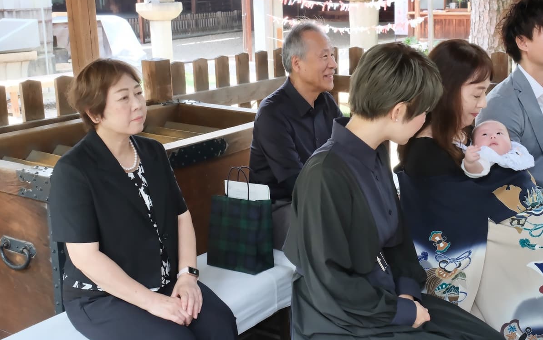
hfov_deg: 41.7
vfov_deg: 26.9
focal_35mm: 48
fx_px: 710
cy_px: 154
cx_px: 320
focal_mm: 26.2
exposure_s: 1/100
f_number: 8
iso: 3200
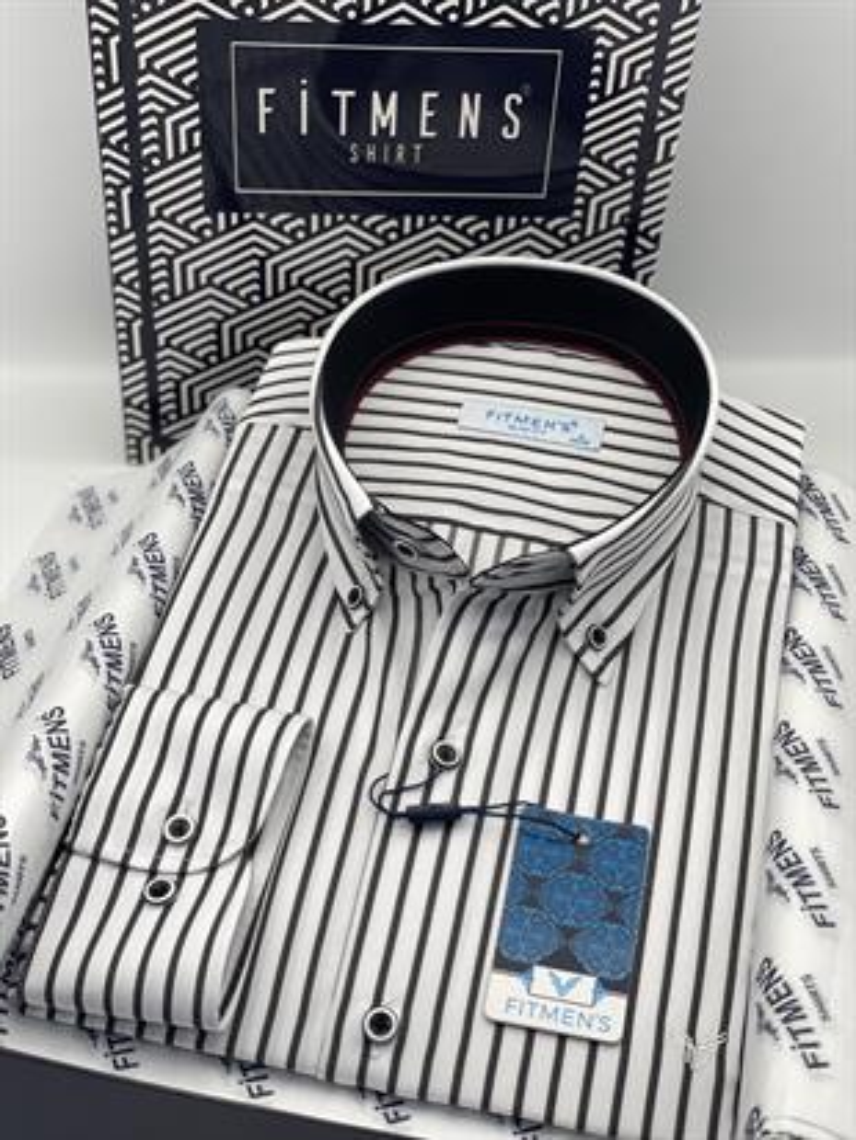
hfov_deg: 28.0
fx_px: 1714
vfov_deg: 36.8
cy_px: 570
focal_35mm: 52
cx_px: 428
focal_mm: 6
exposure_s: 1/122
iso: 25
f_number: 2
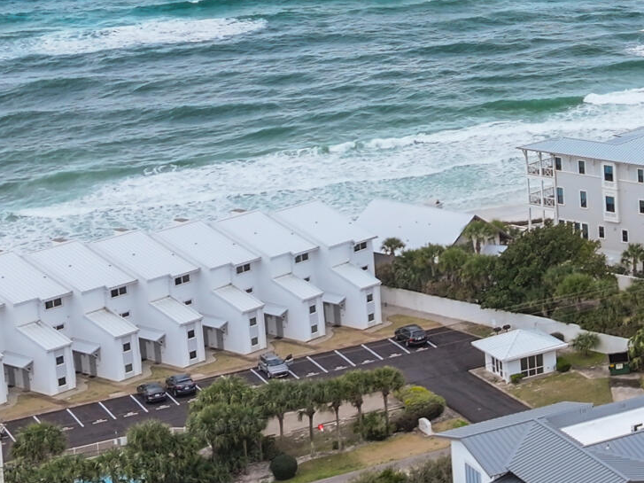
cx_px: 988
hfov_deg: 17.6
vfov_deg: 14.8
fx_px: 1842
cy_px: 83
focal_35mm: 99
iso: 160
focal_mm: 12.29
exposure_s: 1/60
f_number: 2.8
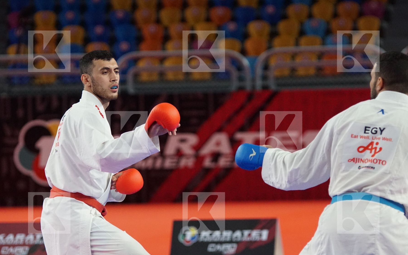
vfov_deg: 6.3
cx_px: 204
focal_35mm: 208
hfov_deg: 10.1
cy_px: 132
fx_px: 2308
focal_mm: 135
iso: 3200
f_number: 2.8
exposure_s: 1/2000
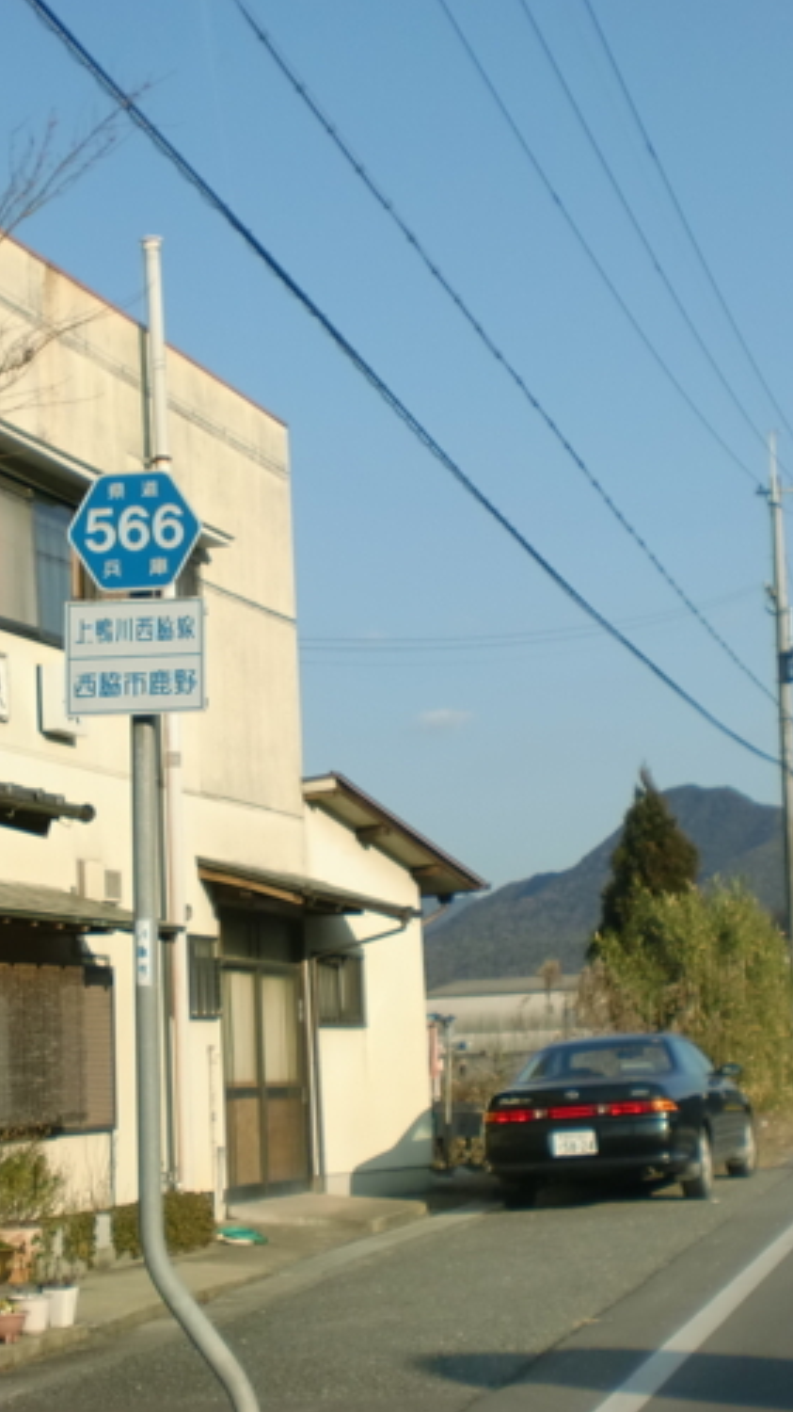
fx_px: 2282
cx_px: 341
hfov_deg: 19.7
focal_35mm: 61
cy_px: 647
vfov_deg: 34.3
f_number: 3.1
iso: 64
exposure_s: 1/640
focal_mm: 6.3
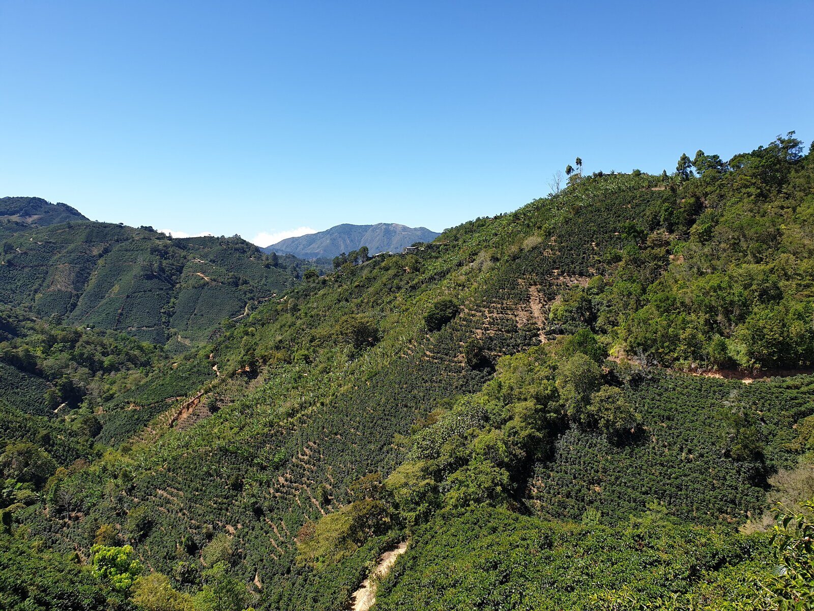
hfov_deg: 67.3
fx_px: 611
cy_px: 306
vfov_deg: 53.1
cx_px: 407
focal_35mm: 26
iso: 50
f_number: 2.4
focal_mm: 4.3
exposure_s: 1/1085
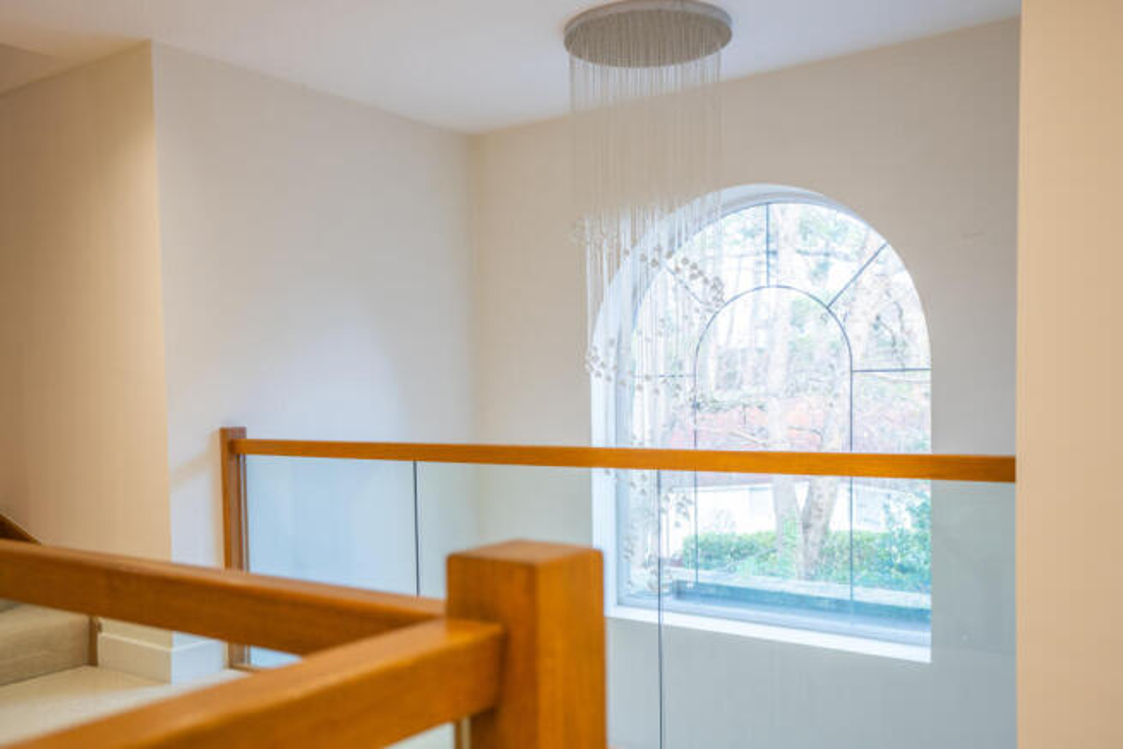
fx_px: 998
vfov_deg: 41.1
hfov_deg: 58.7
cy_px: 374
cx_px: 562
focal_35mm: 32
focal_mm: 32
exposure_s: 1/25
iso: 250
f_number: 4
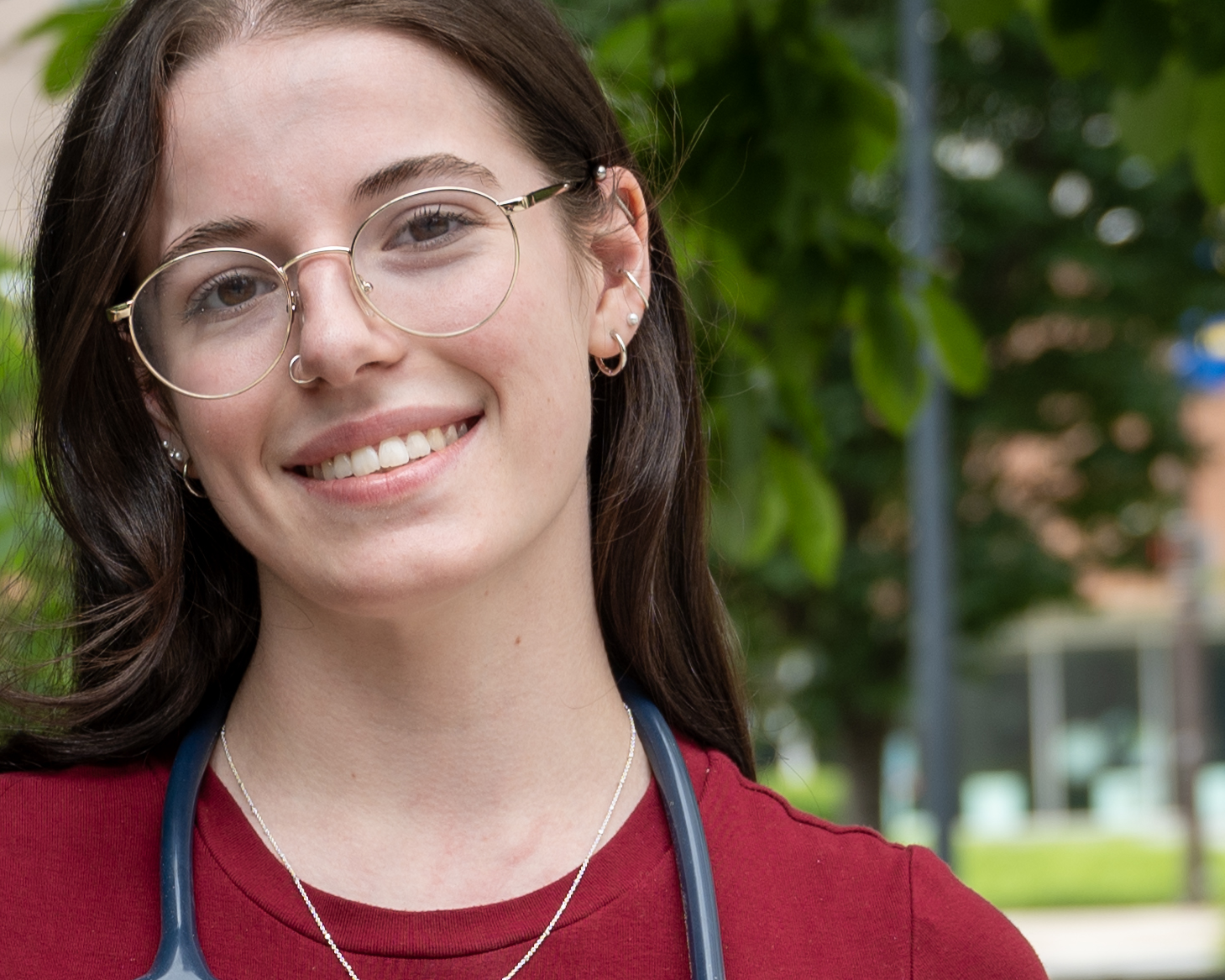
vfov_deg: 8.7
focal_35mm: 175
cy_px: 1221
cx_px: 220
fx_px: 6344
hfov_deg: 11.0
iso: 100
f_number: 4
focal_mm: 45
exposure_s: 1/320
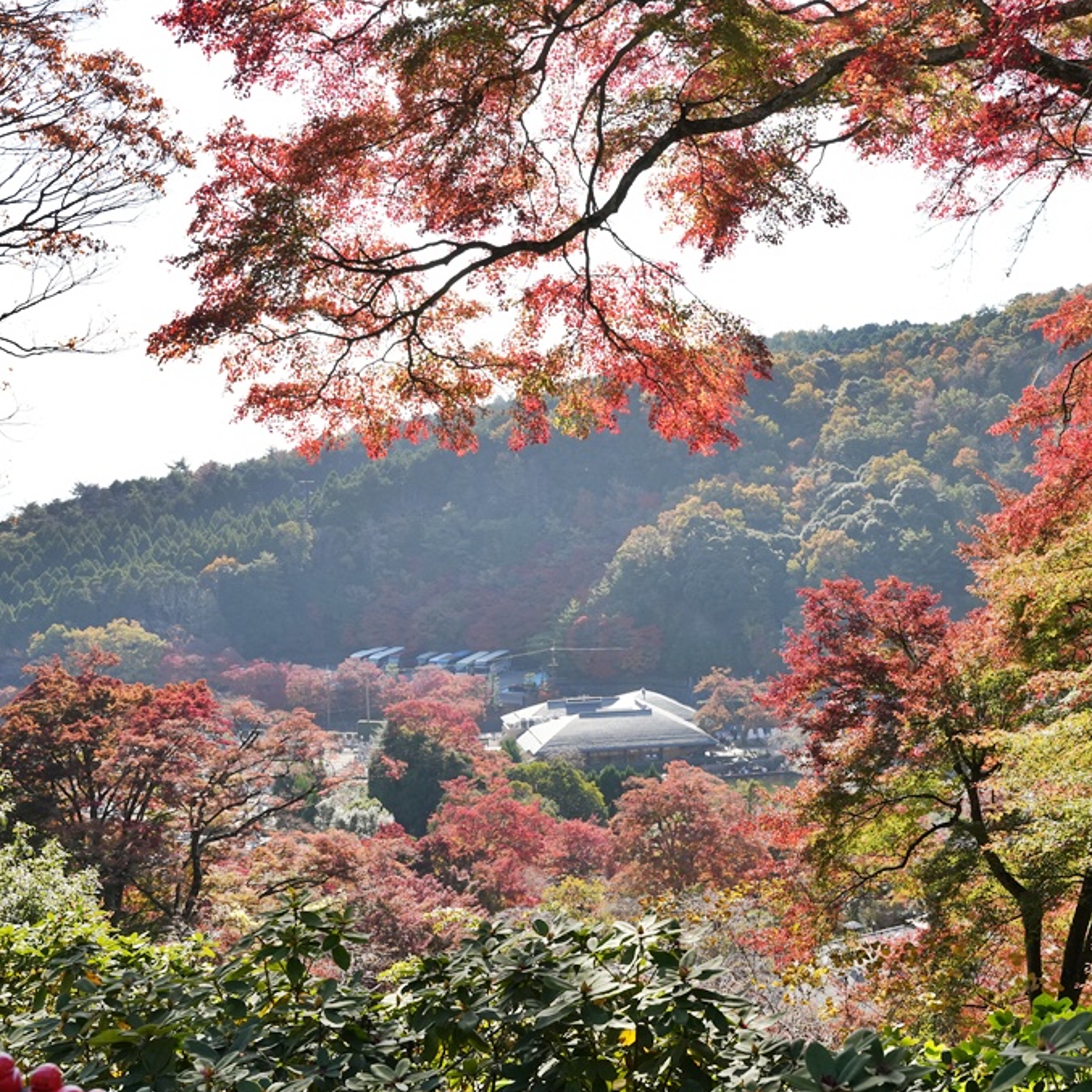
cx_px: 736
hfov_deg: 37.1
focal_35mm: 45
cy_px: 549
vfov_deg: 37.6
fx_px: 1606
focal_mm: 35
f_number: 8
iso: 1000
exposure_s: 1/1000
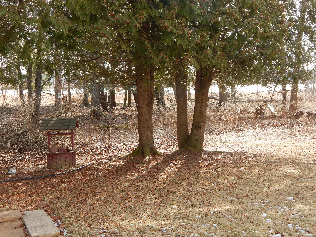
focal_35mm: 43
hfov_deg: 43.9
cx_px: 158
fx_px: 393
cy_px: 118
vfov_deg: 33.6
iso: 125
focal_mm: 7.7
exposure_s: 1/200
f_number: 3.6
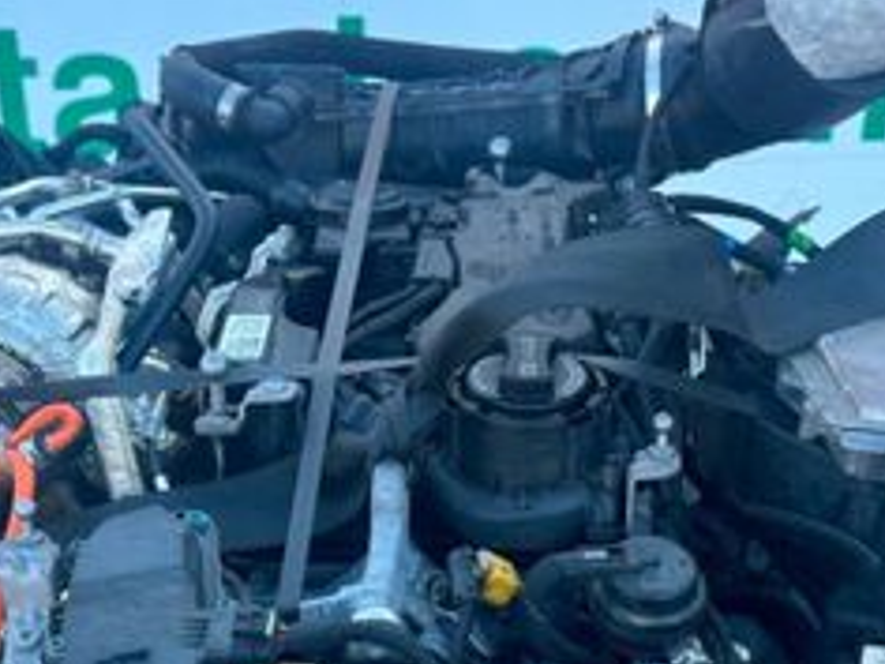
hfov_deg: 31.6
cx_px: 390
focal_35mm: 61
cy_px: 574
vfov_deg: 23.5
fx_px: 1560
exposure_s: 1/529
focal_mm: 6.86
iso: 80
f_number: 1.78
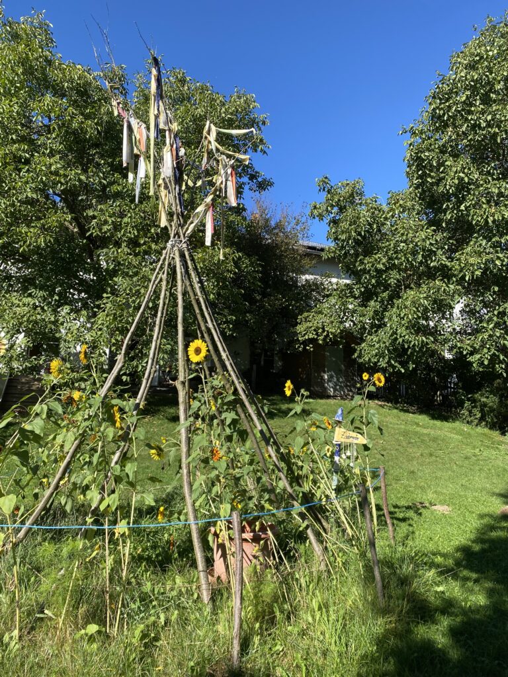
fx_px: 509
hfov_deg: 53.1
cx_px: 254
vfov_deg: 67.3
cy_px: 338
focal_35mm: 26
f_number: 1.8
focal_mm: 4.25
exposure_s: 1/1193
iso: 32
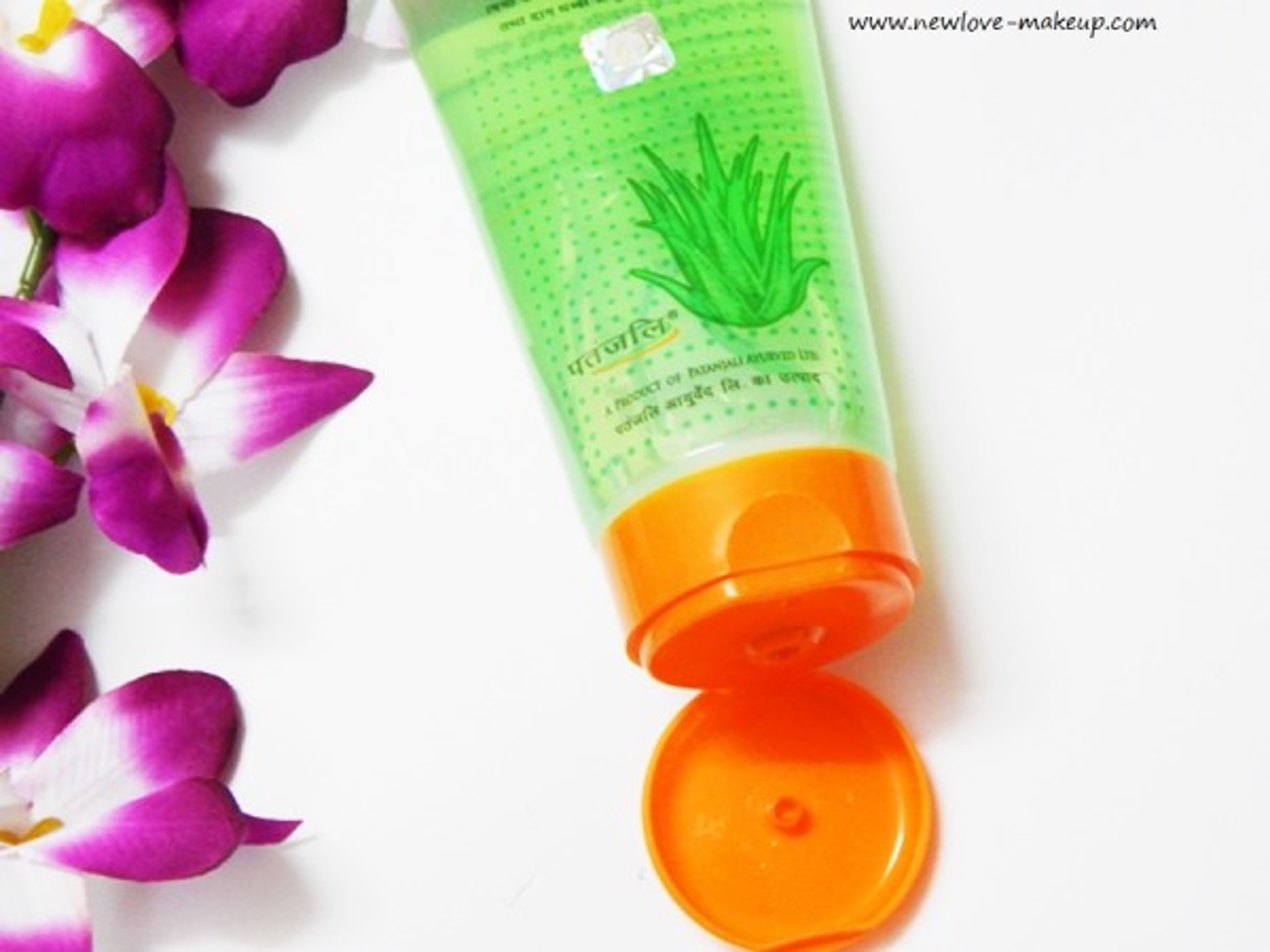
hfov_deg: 31.7
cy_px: 476
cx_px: 635
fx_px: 2238
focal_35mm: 61
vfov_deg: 24.0
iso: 450
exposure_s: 1/8
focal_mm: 10.9
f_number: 4
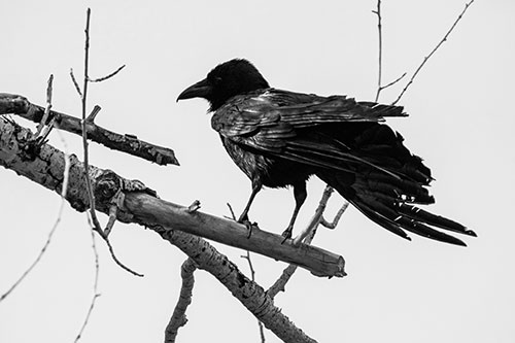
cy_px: 172
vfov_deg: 1.6
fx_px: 12155
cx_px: 258
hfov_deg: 2.4
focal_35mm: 850
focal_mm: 850
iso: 1400
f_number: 12
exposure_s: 1/2000
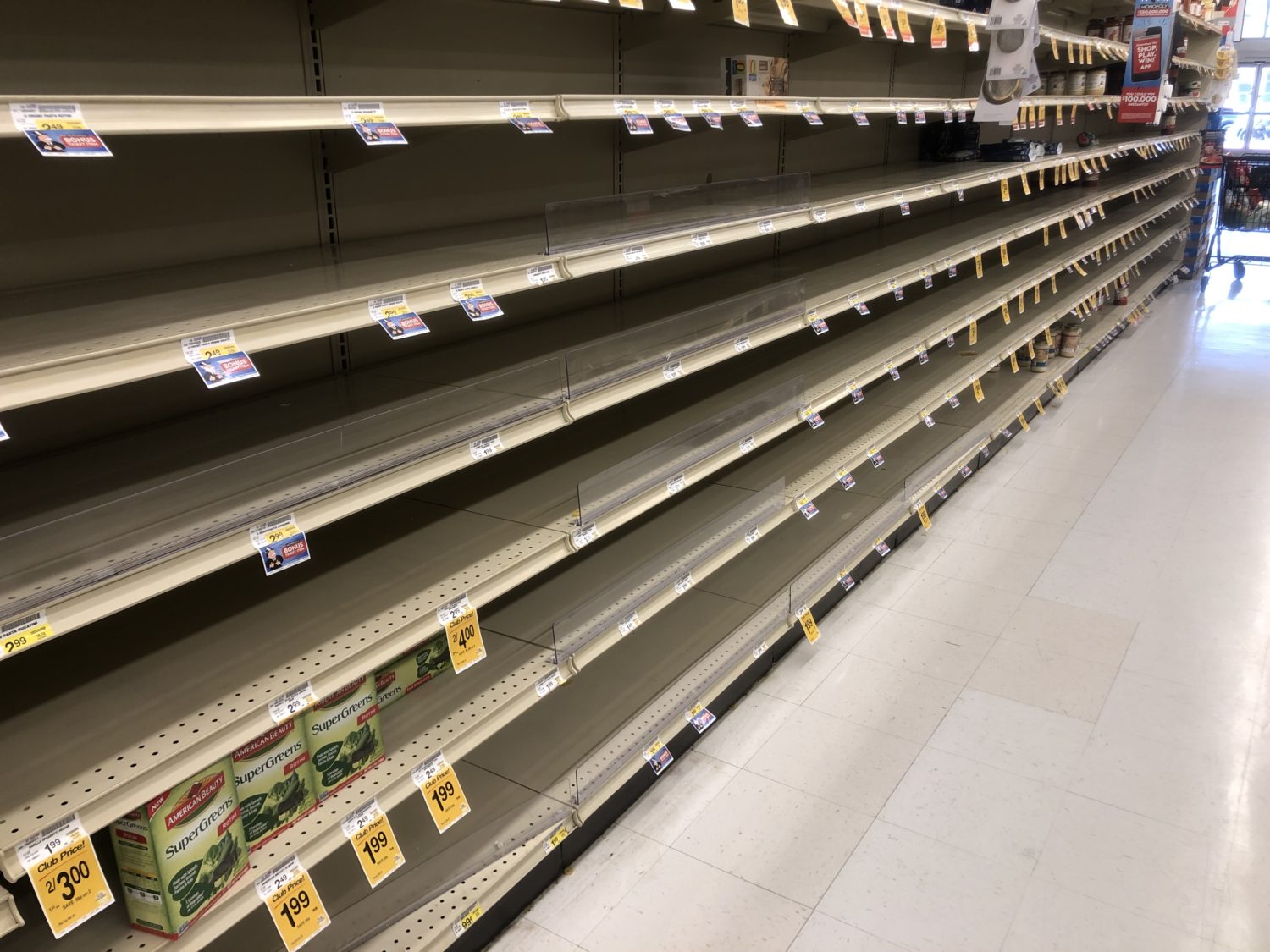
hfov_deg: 63.4
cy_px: 476
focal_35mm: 28
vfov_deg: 49.7
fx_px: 1027
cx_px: 635
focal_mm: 3.99
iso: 25
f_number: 1.8
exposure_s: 1/30
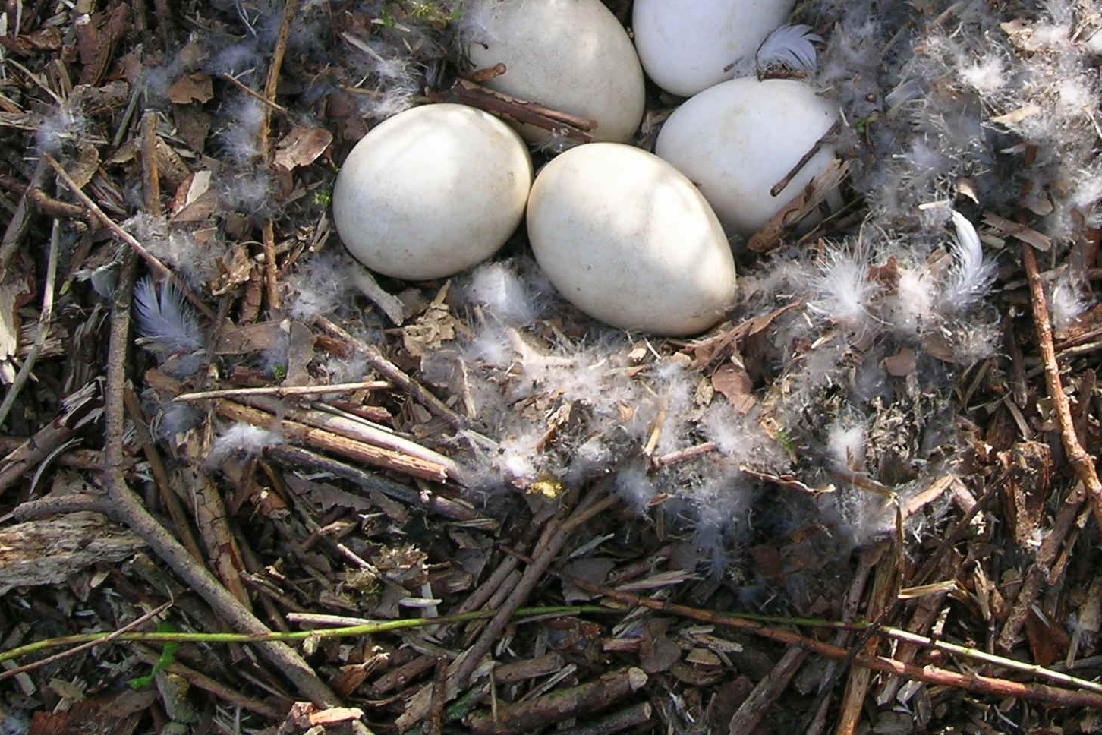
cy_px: 79
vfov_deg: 25.2
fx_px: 1592
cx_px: 751
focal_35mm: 52
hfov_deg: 37.7
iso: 50
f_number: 5
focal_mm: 5.8
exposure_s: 1/46.6
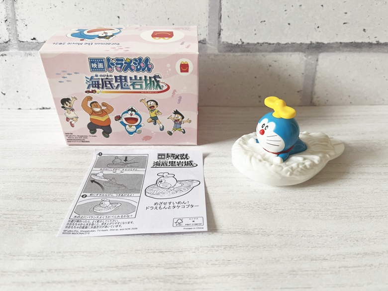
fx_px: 291
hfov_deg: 67.3
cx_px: 194
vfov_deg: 53.1
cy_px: 146
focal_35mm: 26
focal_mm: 5.1
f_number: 1.6
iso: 125
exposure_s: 1/101
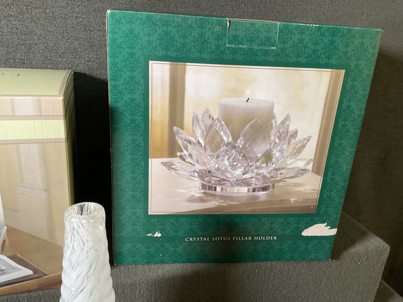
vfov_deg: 48.2
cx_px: 202
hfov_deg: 61.7
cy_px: 151
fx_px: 338
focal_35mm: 29
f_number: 1.8
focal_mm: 3
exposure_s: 1/60
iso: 100
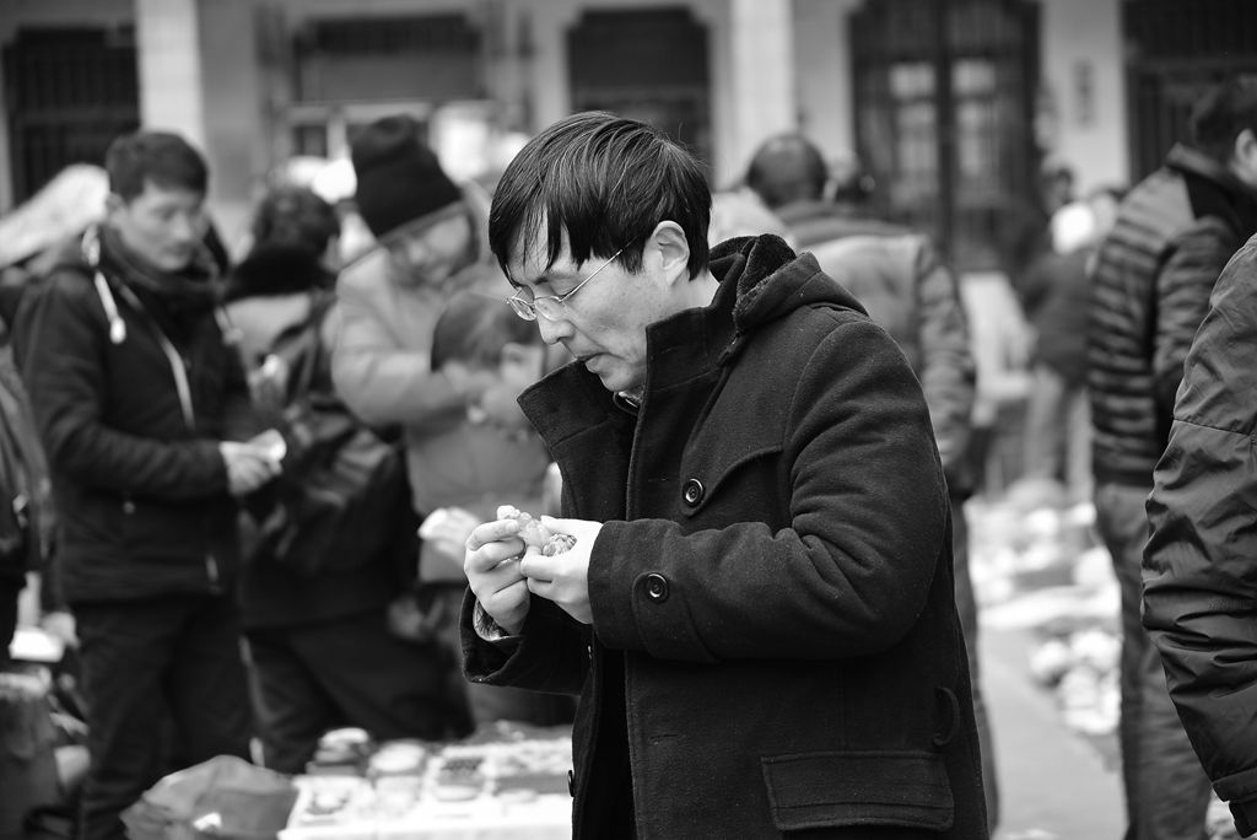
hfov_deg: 19.4
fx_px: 3668
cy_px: 420
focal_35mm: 105
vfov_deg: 13.1
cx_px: 628
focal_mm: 105
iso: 500
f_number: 4
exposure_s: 1/320
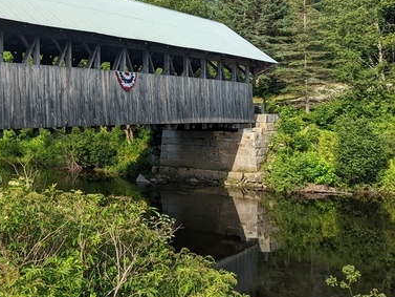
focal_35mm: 51
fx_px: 582
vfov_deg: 28.3
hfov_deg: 34.9
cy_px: 91
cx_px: 26
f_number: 1.85
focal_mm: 6.81
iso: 44
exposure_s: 1/1664
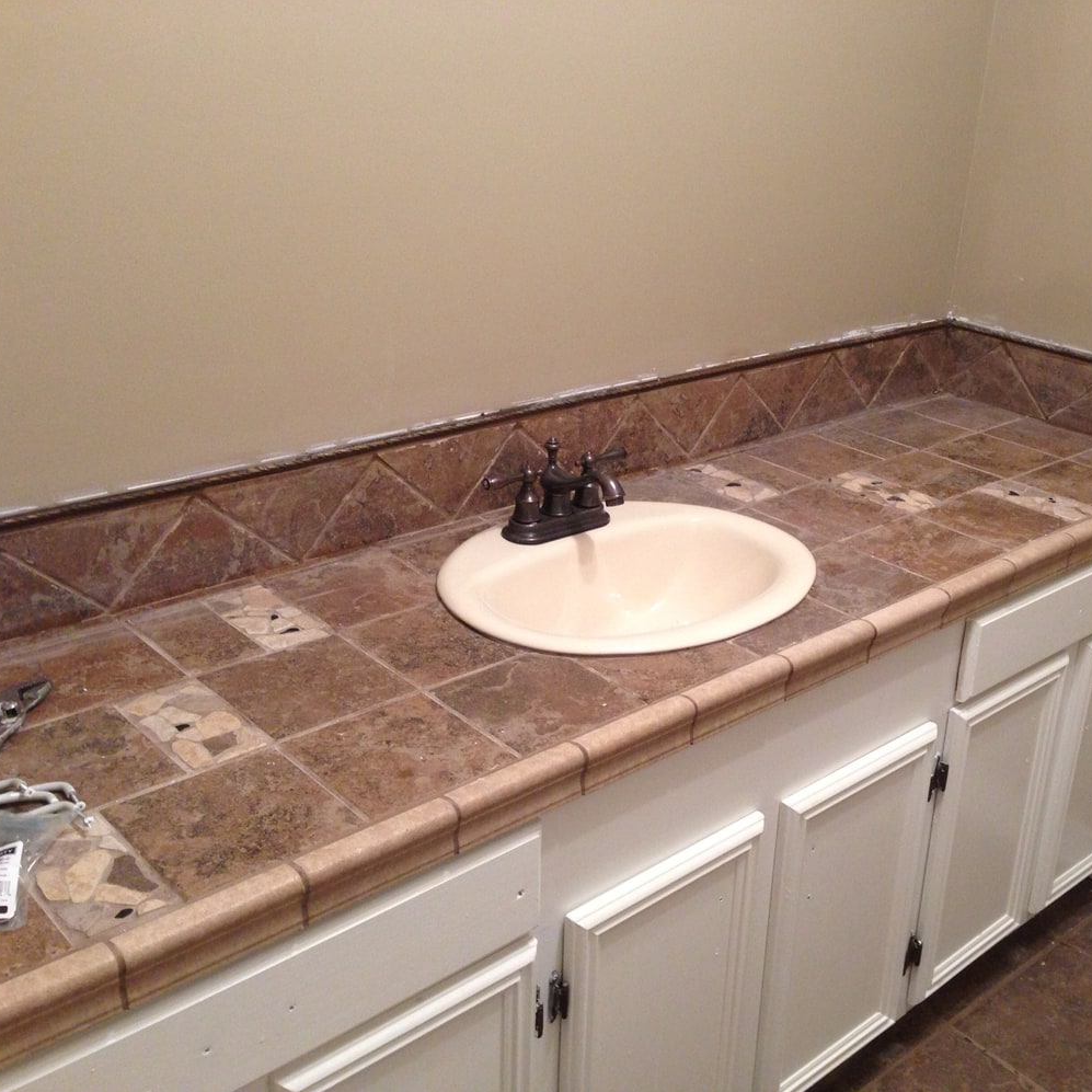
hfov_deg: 42.6
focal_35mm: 39
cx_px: 662
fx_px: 1392
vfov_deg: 42.8
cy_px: 545
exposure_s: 1/20
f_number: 2.4
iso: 160
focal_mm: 4.13
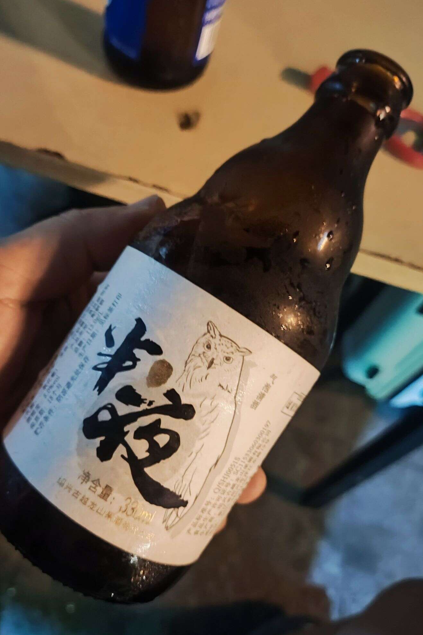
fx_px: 476
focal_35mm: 27
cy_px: 329
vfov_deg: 67.4
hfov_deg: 47.9
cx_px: 195
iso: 1464
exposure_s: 1/10.6
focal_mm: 4.71
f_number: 1.79
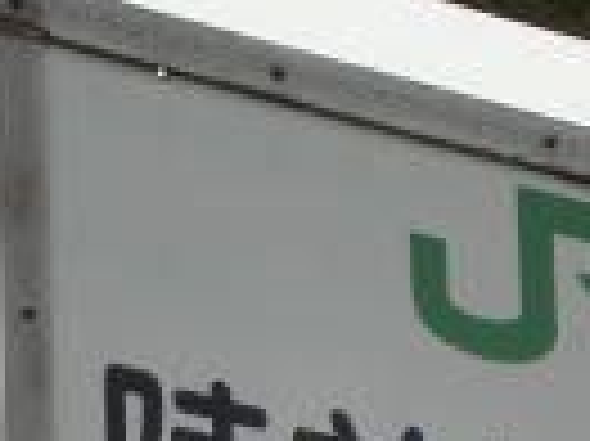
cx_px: 482
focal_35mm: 454
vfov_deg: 3.3
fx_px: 7731
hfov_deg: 4.4
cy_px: 639
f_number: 5.2
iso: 64
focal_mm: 16.5
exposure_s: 1/400
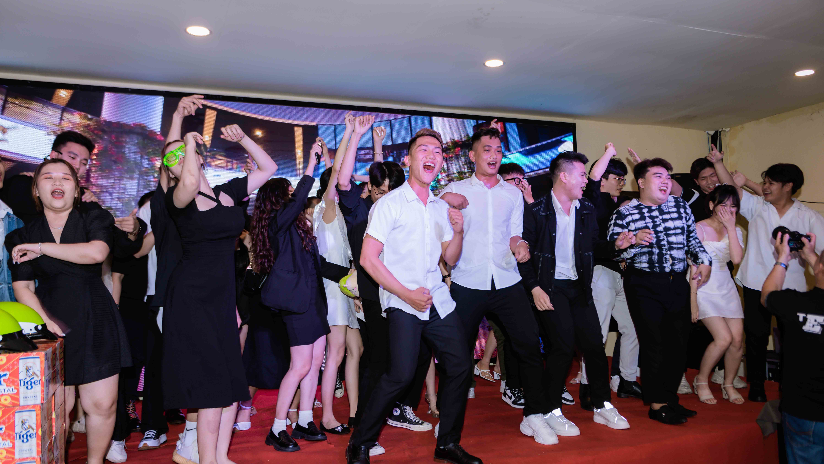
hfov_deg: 66.1
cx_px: 409
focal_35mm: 29
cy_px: 252
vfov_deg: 40.2
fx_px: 634
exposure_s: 1/100
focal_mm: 27
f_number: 2.8
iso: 220
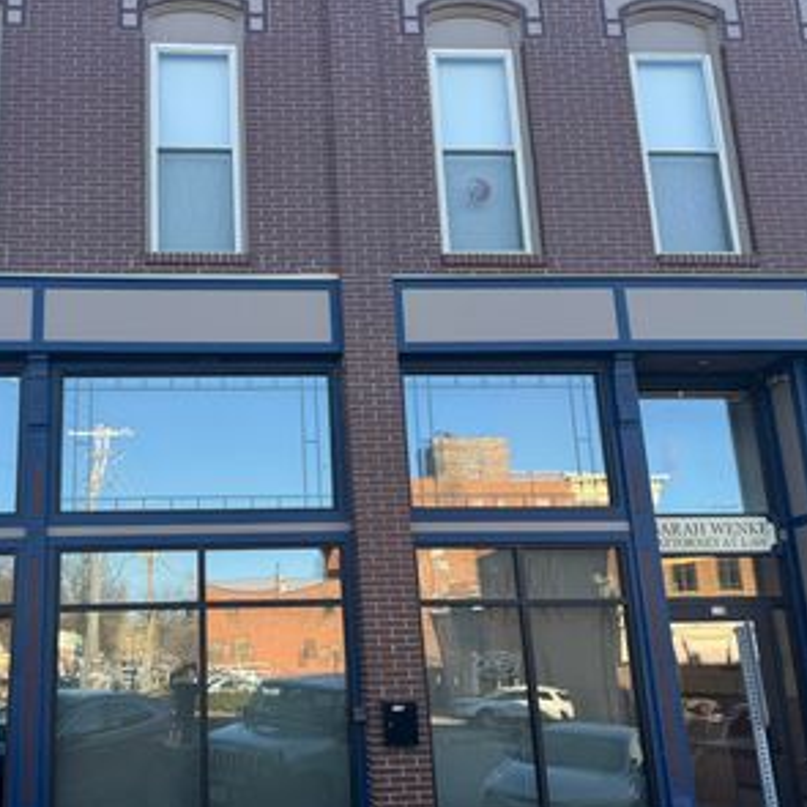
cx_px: 241
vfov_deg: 46.0
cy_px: 414
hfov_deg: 45.0
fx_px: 950
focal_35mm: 36
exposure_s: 1/773
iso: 80
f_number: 1.78
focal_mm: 6.76
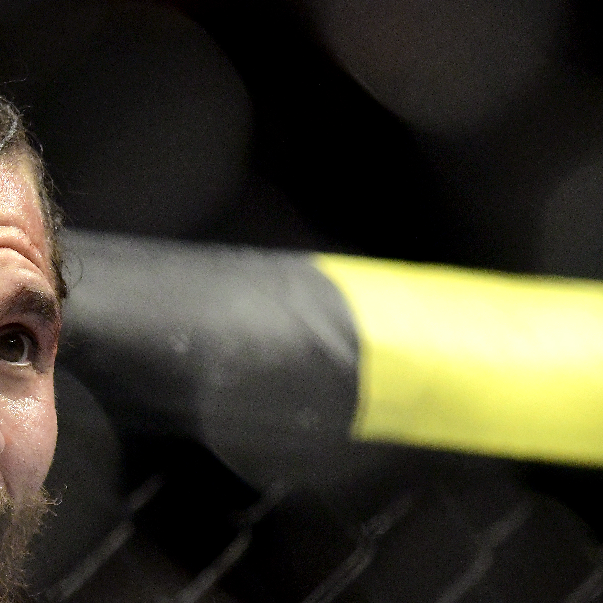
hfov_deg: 2.2
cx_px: -48
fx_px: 15609
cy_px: 547
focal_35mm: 792
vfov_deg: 2.2
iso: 6400
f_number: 5.6
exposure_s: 1/1250
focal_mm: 300
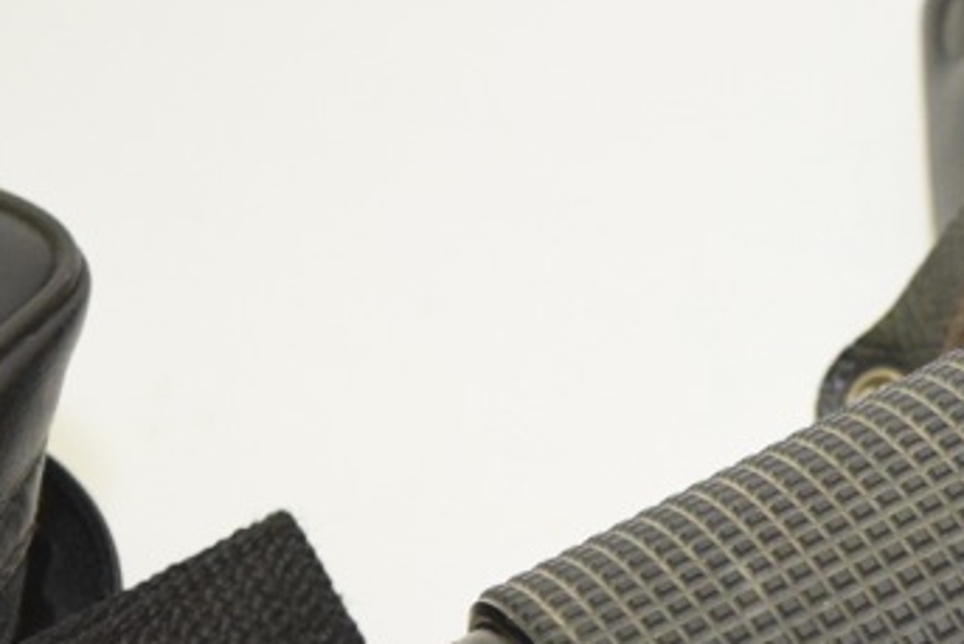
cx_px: 1327
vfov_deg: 5.7
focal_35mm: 240
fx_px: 6441
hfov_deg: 8.4
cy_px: 381
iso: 3200
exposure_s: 1/60
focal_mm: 55
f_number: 5.6
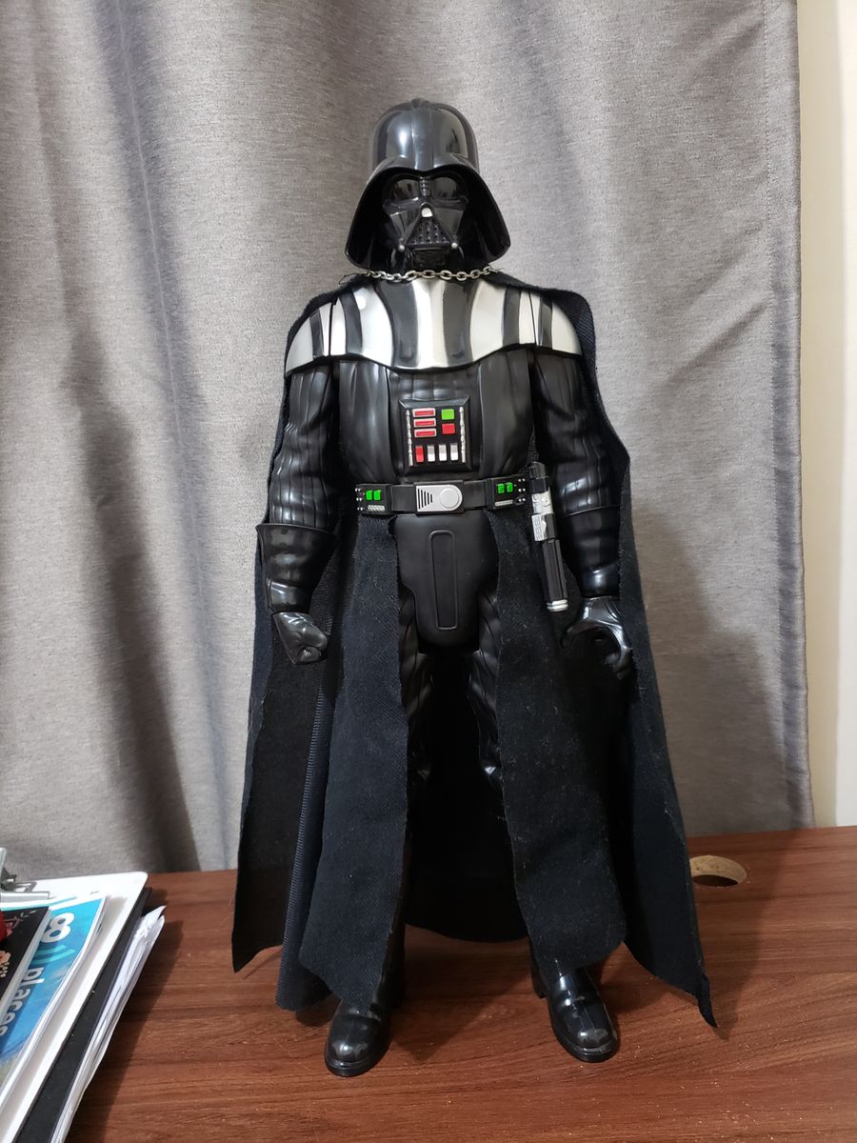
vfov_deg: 67.3
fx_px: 858
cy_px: 572
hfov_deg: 53.1
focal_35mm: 26
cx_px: 428
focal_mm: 4.3
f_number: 1.5
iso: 250
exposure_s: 1/12
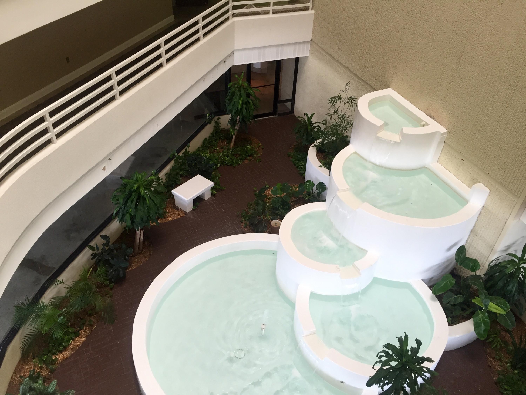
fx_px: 441
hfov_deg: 61.7
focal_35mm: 29
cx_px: 263
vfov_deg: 48.2
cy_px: 198
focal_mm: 4.15
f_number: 2.2
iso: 64
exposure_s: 1/30
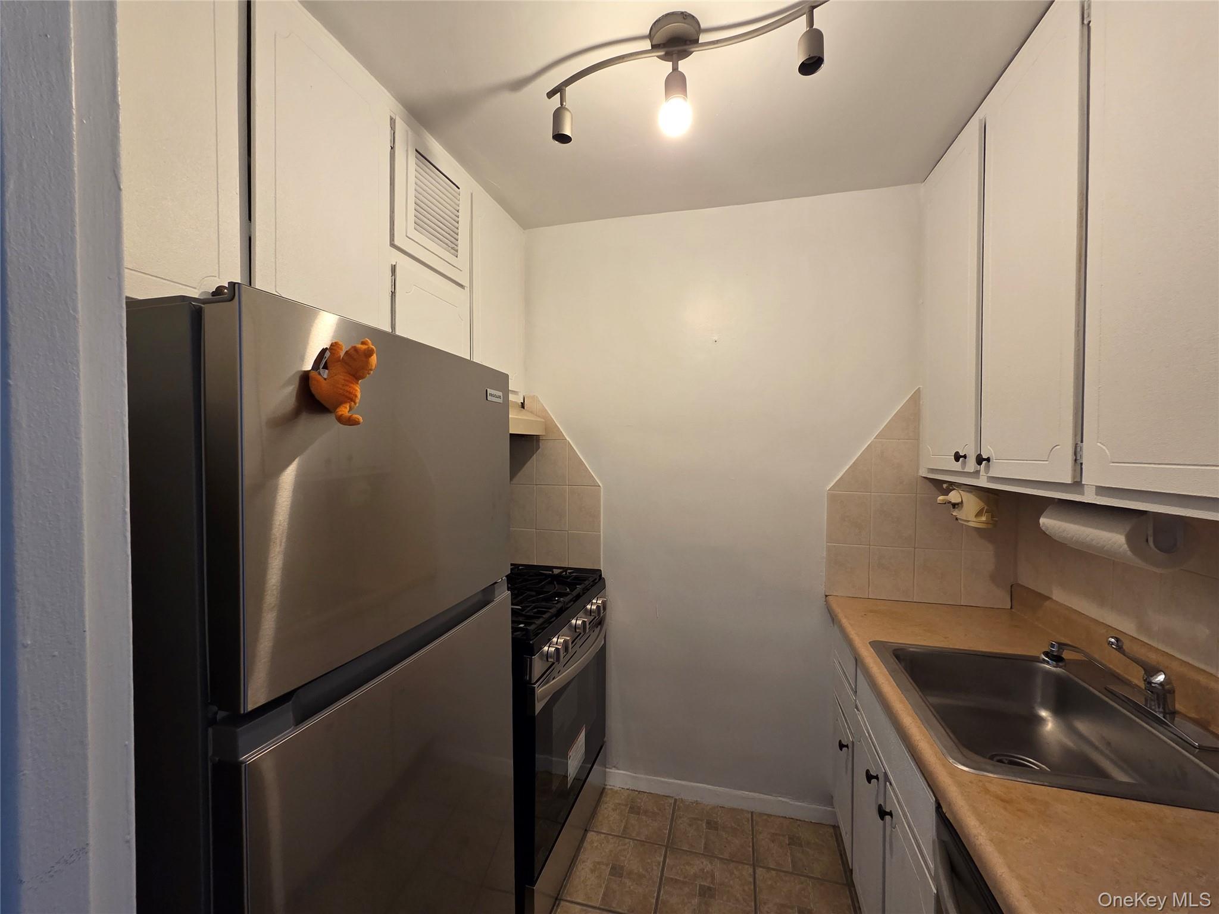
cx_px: 610
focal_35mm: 13
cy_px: 457
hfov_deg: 106.2
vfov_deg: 89.9
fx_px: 458
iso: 200
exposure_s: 1/60
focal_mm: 2.2
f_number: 2.2
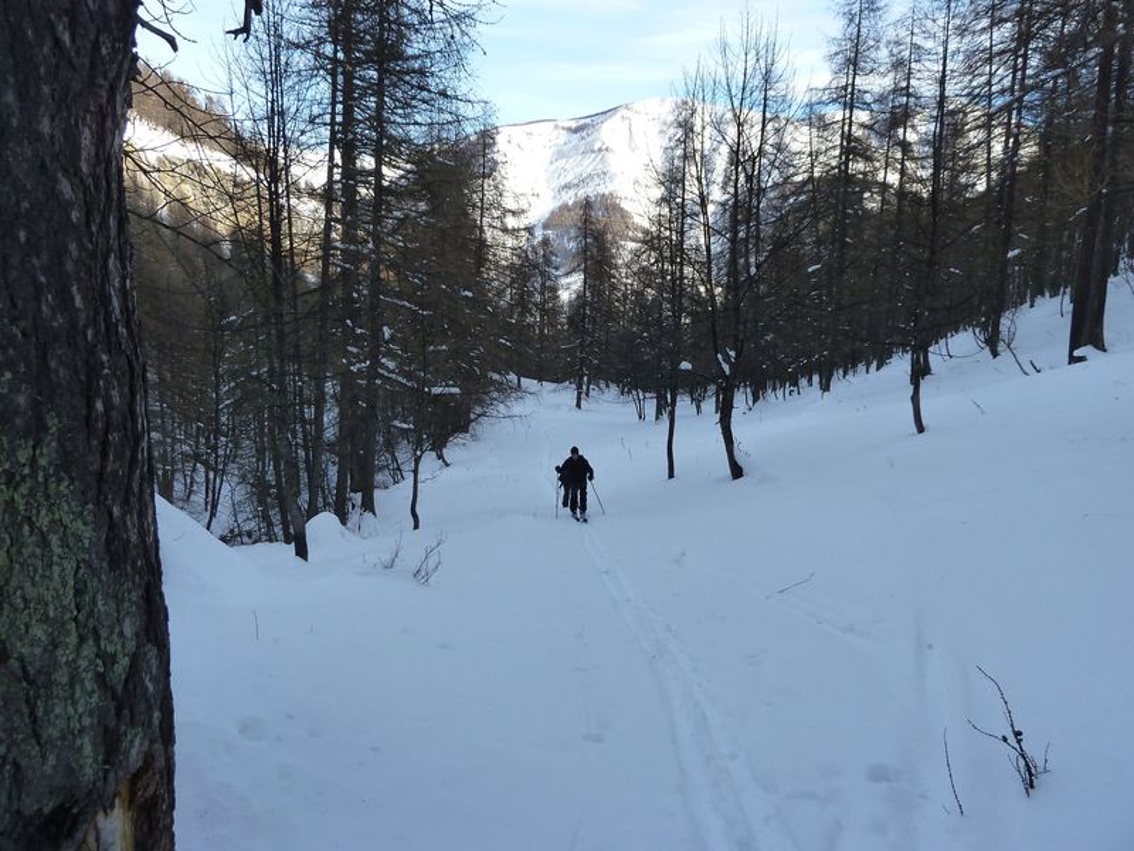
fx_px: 819
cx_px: 567
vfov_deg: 54.9
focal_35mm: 25
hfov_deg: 69.4
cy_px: 426
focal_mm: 4.1
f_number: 4
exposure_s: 1/250
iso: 125
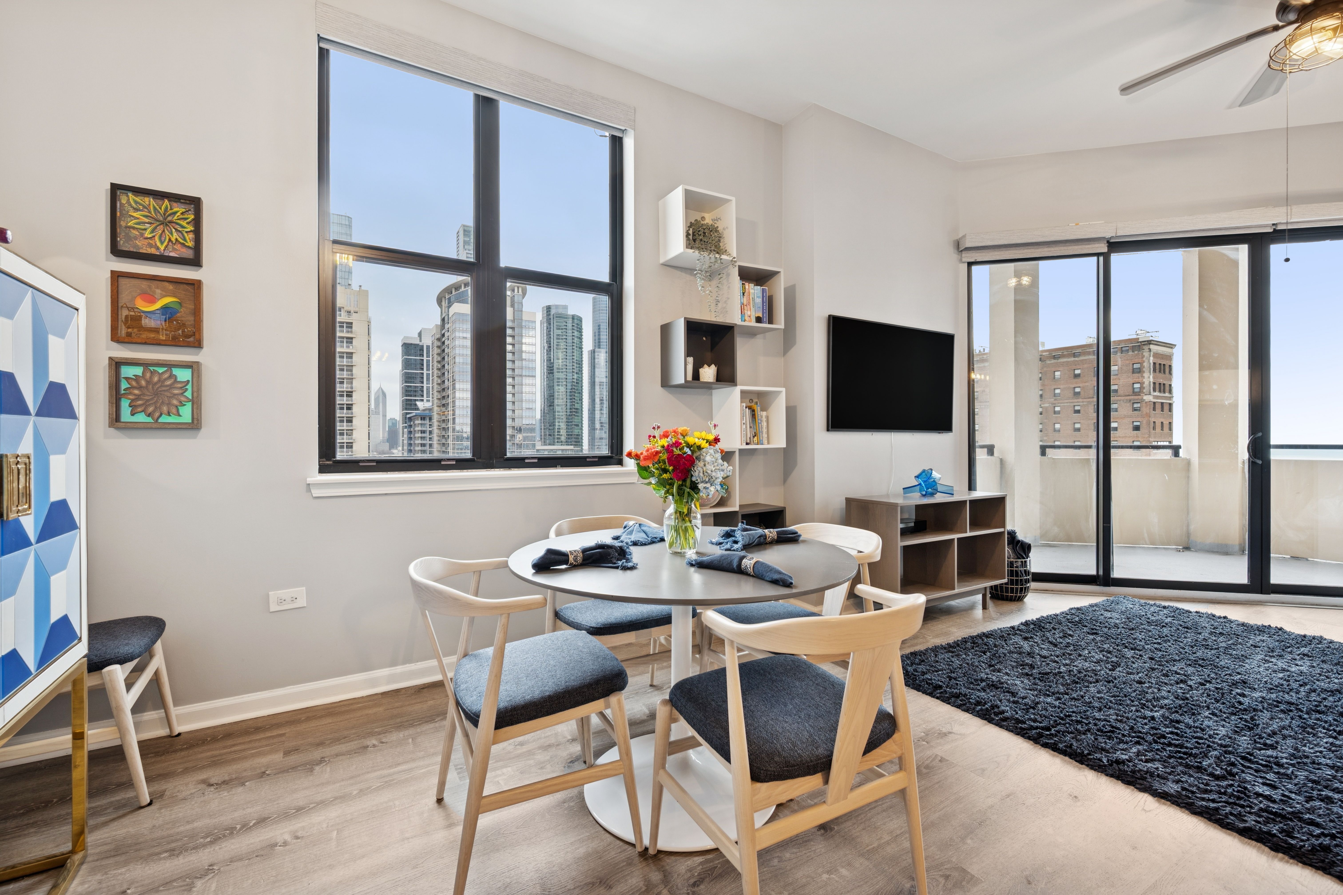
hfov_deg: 98.5
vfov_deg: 75.5
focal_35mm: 16
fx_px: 578
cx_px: 672
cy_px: 448
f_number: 8
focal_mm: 15.5
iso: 200
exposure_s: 1/30
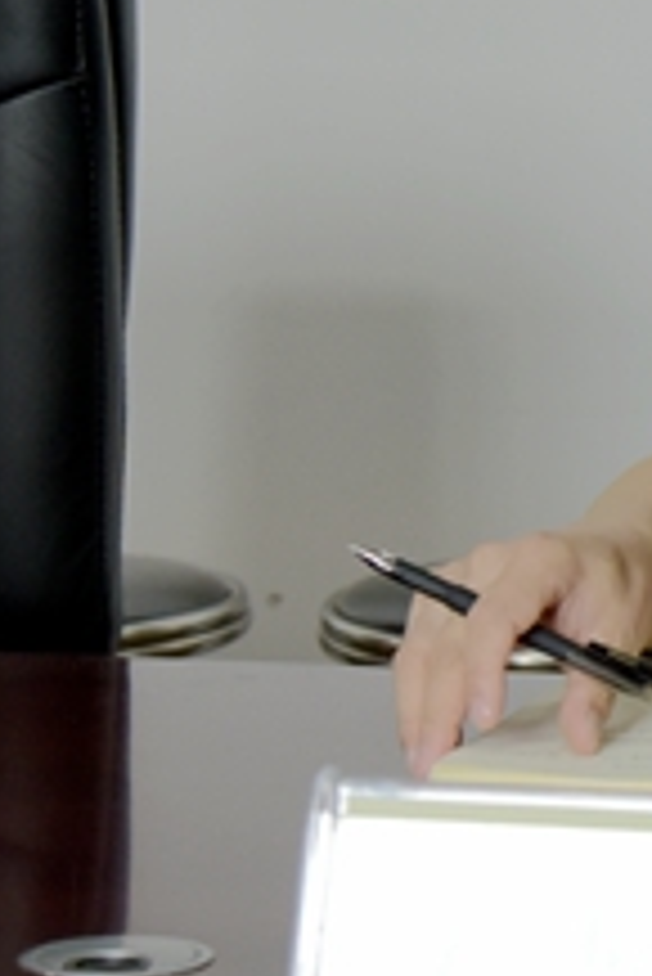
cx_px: 1340
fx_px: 4122
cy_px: 225
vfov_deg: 13.4
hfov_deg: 8.5
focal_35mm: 152
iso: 800
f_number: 6.7
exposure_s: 1/180
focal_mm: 55
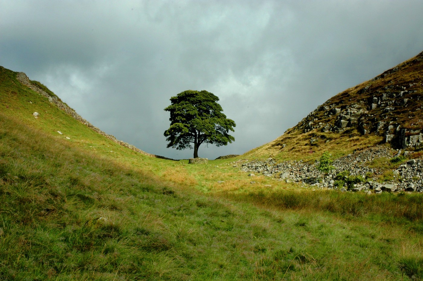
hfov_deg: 42.4
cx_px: 212
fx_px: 546
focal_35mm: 46
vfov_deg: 28.9
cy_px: 140
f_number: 20
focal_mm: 31
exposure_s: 1/125
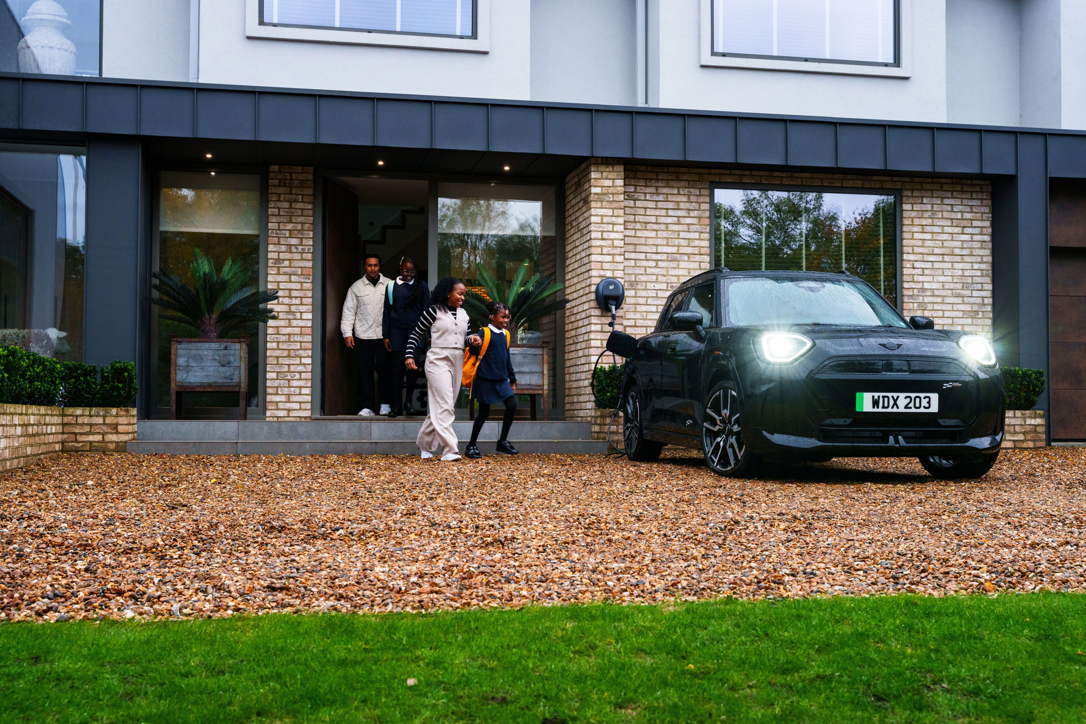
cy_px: 362
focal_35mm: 43
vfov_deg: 31.1
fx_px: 1303
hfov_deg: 45.2
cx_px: 543
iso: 1600
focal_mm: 43.2
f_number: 7.1
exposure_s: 1/200
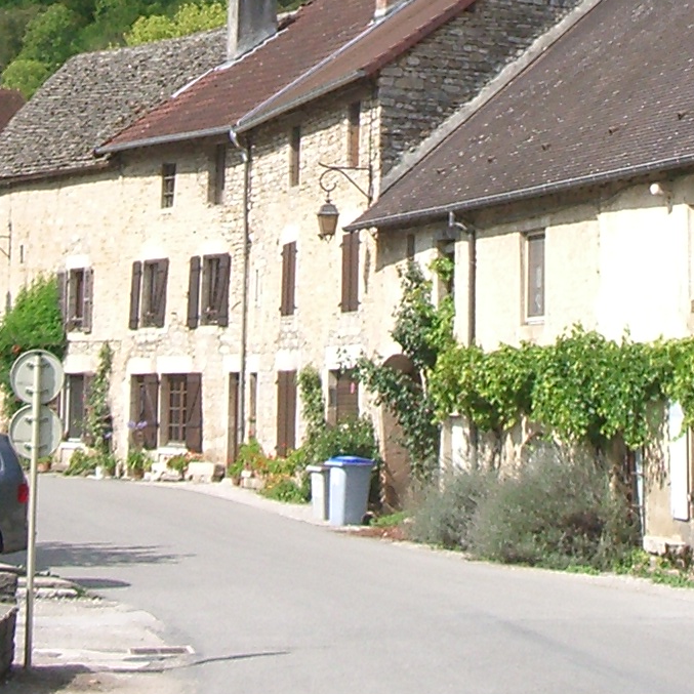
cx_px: 492
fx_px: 2654
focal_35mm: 117
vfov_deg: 14.2
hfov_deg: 14.9
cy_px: -230
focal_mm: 5.8
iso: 80
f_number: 4.3
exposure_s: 1/400
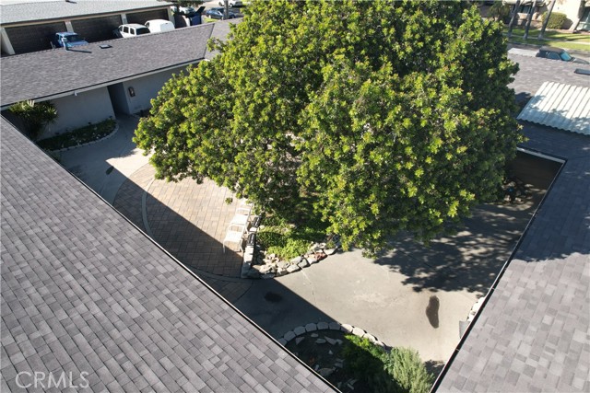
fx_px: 361
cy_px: 196
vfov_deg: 57.3
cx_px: 295
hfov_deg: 78.6
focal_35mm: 22
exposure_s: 1/640
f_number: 2.8
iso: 100
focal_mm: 8.38
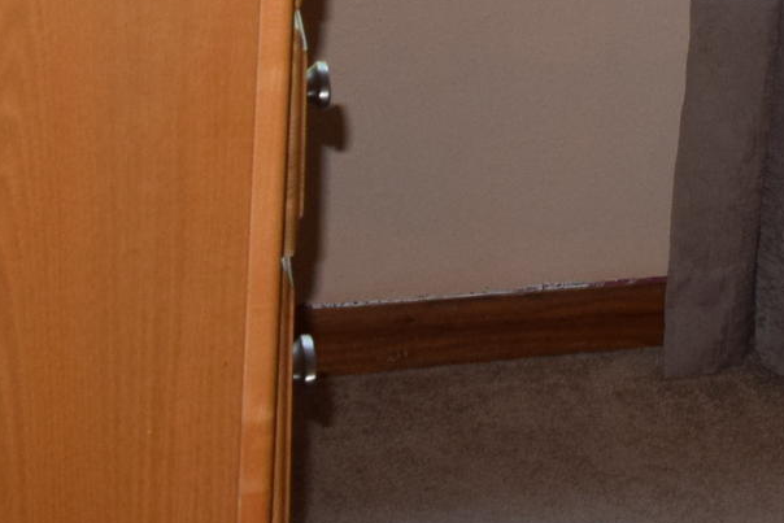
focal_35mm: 134
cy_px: -757
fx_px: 2919
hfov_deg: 13.9
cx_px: 1316
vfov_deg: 9.1
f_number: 5
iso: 800
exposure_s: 1/100
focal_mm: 18
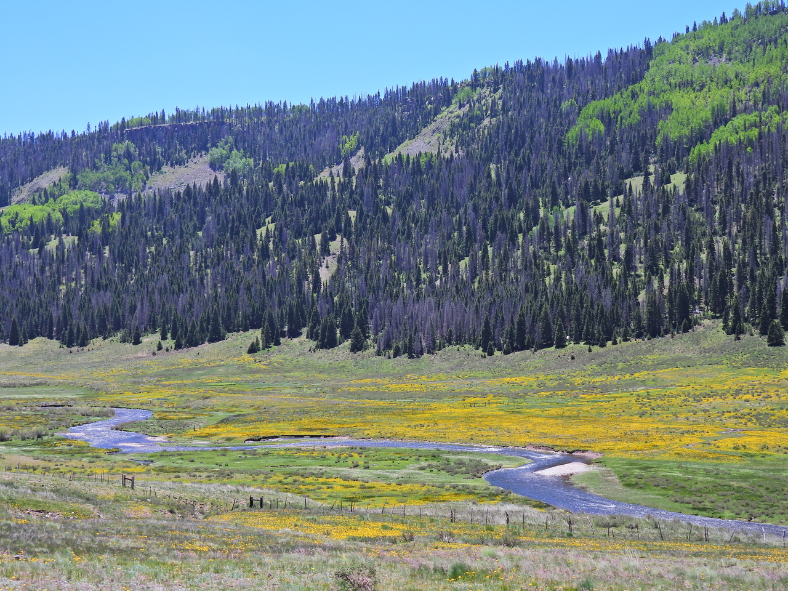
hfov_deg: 27.8
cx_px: 394
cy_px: 296
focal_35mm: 70
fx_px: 1593
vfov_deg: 21.0
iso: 100
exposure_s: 1/800
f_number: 3.5
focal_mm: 12.5
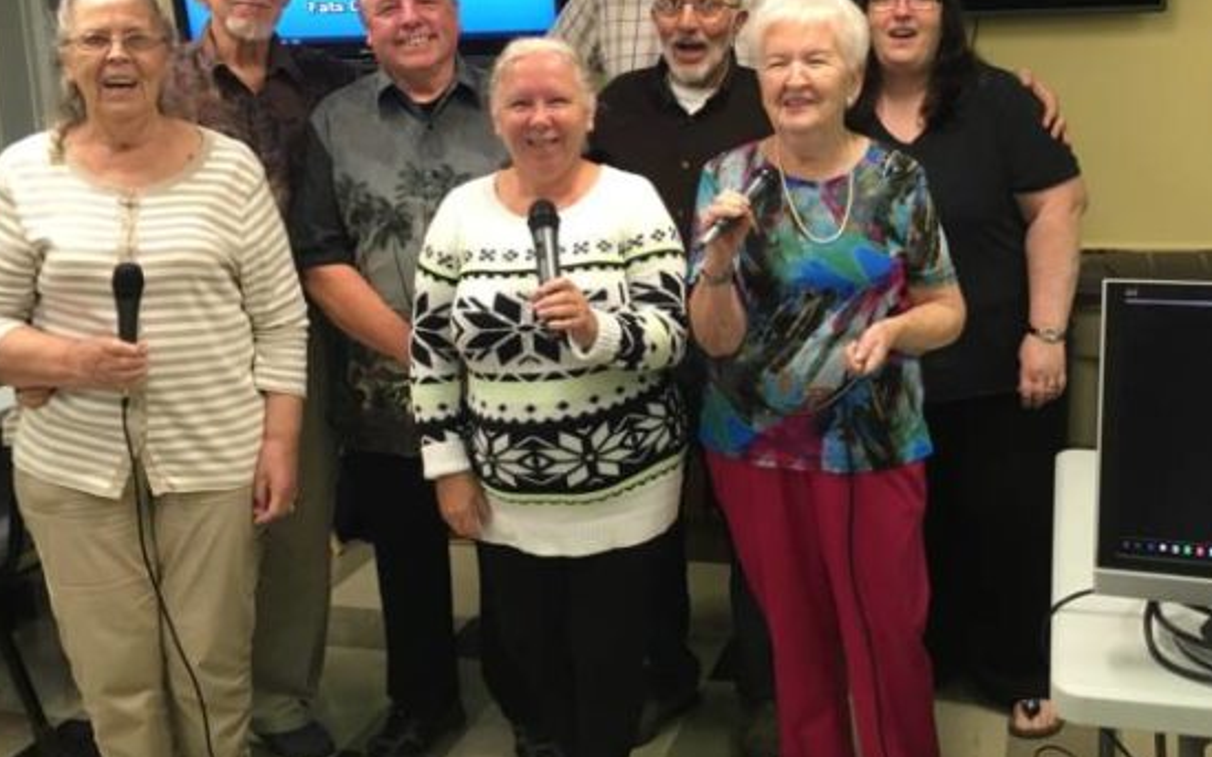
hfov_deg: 46.1
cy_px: 276
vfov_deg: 29.7
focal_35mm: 43
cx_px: 678
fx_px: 1420
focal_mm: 4.15
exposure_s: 1/30
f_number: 2.2
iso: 100
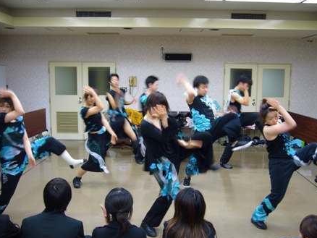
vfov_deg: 39.7
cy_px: 119
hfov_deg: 51.3
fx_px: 330
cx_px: 160
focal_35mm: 36
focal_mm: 5.8
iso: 100
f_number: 2.8
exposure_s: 1/15
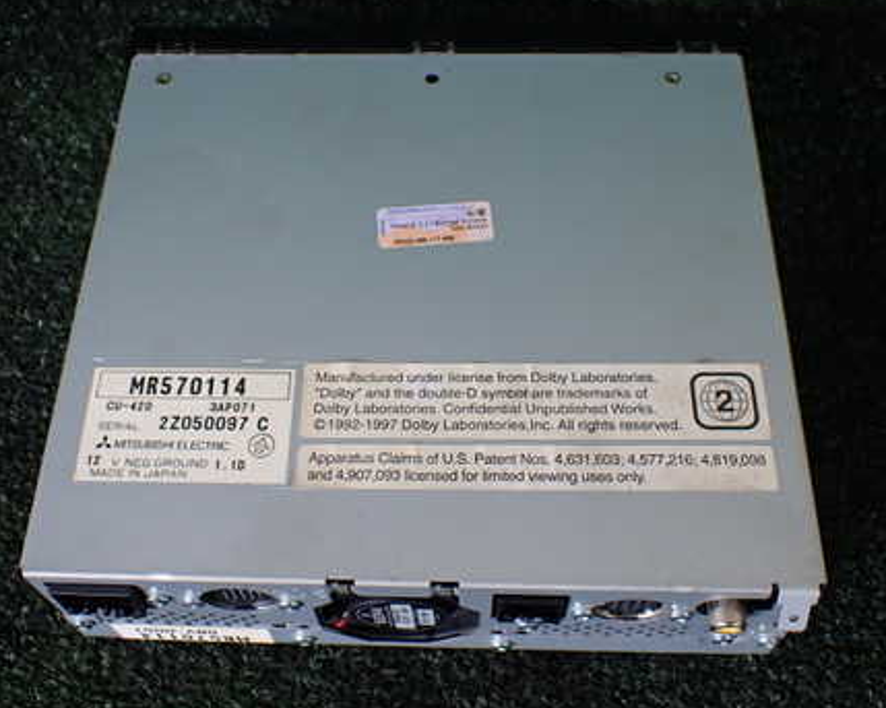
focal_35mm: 41
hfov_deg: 44.8
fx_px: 1075
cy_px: 339
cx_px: 415
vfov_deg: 36.5
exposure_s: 1/125
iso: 320
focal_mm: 5.4
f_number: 2.3
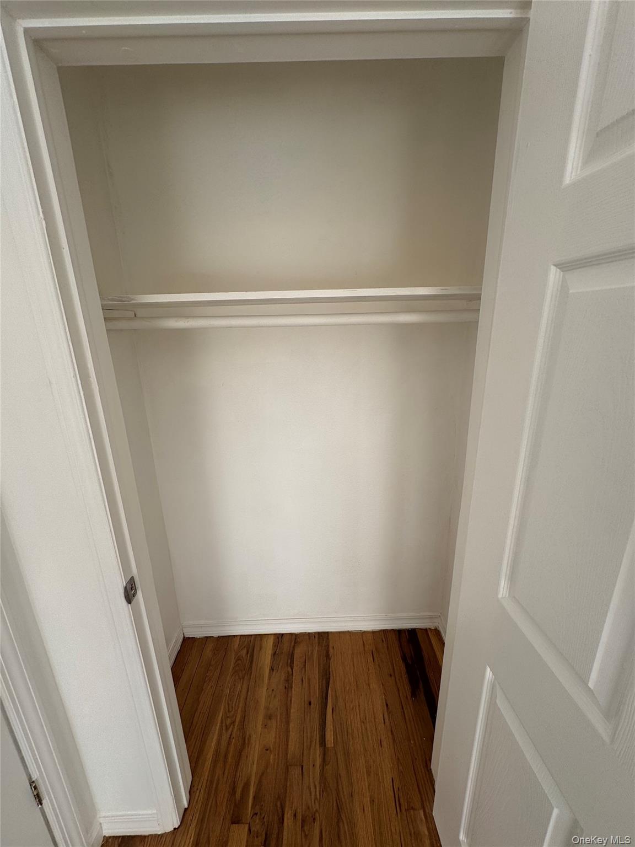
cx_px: 318
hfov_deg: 85.7
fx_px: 342
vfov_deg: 102.1
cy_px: 424
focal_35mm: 14
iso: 40
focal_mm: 2.22
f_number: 2.2
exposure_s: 1/174
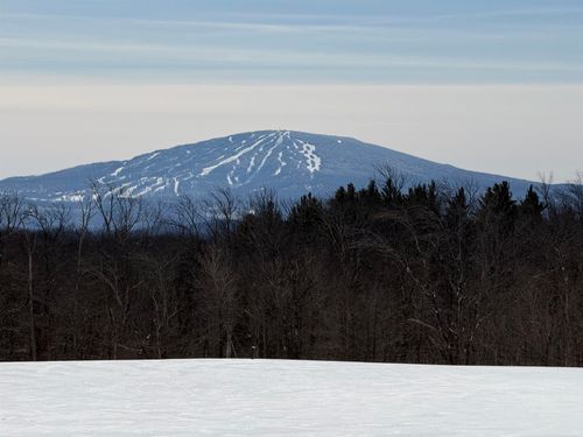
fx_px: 2021
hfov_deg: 16.4
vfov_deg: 12.3
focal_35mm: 120
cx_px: 292
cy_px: 218
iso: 32
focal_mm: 15.66
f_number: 2.8
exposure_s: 1/3891
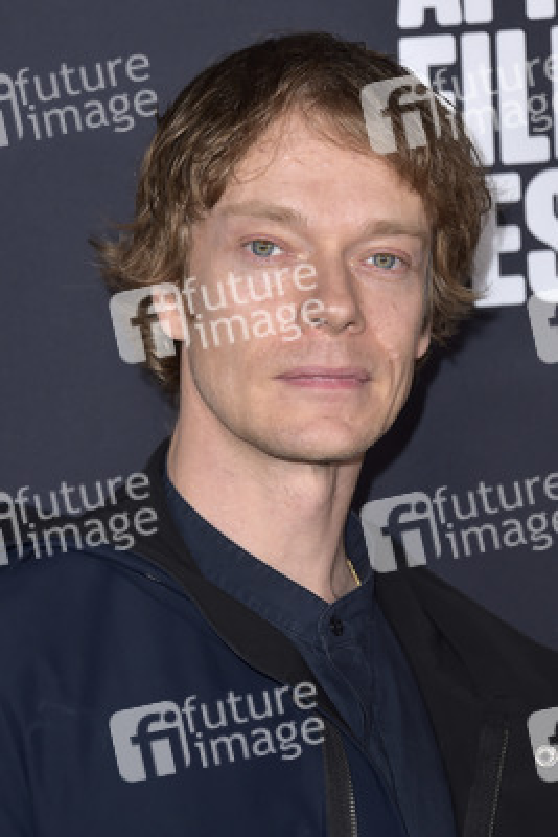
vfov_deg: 14.1
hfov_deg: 9.5
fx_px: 3368
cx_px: 279
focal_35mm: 145
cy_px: 418
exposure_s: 1/200
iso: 500
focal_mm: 145
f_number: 6.3
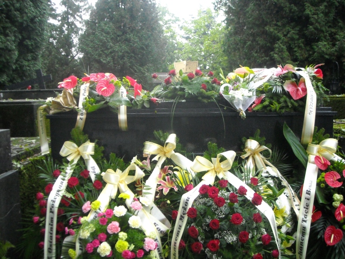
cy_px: 130
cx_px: 172
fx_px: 349
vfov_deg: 40.7
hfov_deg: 52.6
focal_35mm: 35
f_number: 2.8
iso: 400
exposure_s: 1/45
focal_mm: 5.7
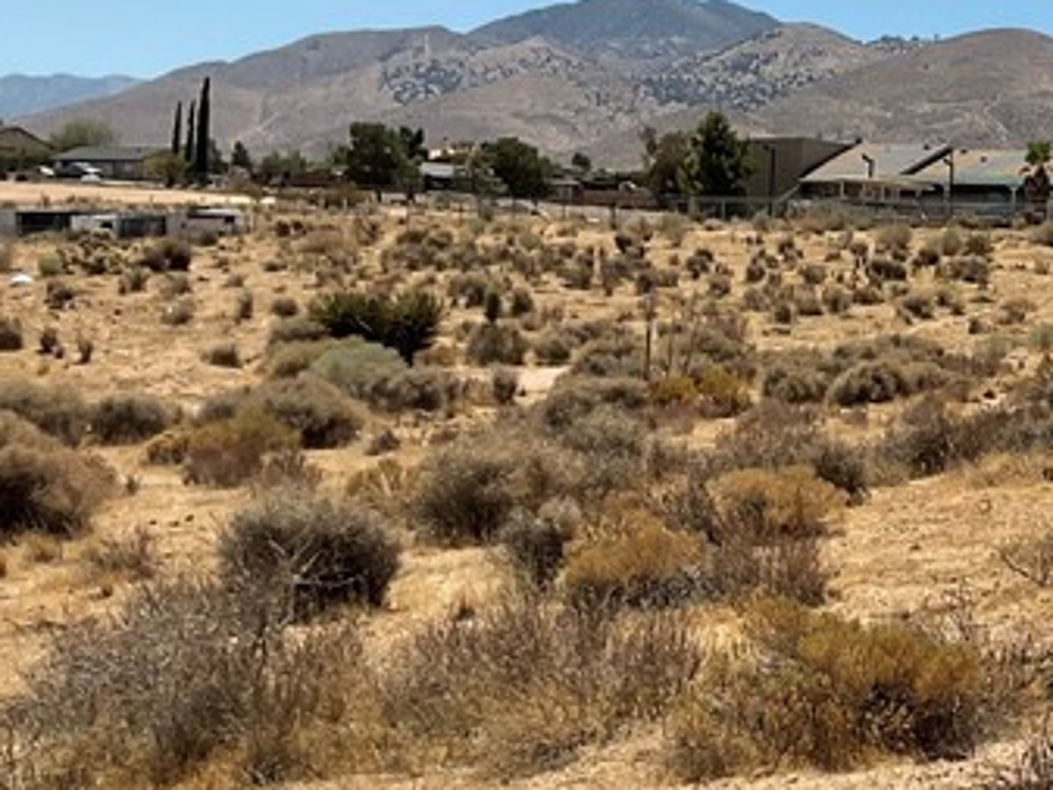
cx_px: 1428
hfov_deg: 20.1
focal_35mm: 88
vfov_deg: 16.7
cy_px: 234
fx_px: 2678
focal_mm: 3
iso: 16
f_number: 1.8
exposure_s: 1/3125
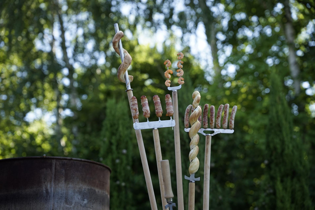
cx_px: 158
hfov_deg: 32.4
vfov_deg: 21.9
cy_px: 105
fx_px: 542
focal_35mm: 62
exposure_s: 1/320
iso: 125
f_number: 3.2
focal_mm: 61.9
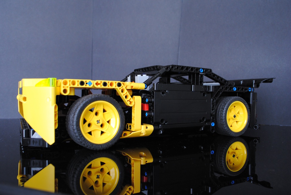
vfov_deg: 40.1
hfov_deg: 57.1
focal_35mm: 33
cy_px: 98
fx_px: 267
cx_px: 146
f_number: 8
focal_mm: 22
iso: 400
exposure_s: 1/6
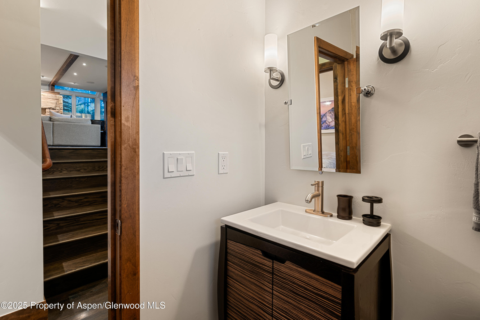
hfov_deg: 93.3
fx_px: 227
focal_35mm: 17
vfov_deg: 70.4
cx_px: 240
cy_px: 160
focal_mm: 17
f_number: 7.1
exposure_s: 2.5
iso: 125
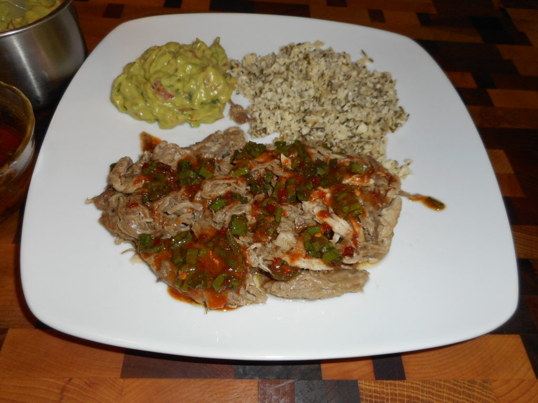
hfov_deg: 69.4
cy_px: 202
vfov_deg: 54.9
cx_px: 269
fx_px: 389
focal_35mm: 25
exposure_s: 1/25
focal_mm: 4.5
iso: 80
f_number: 3.7
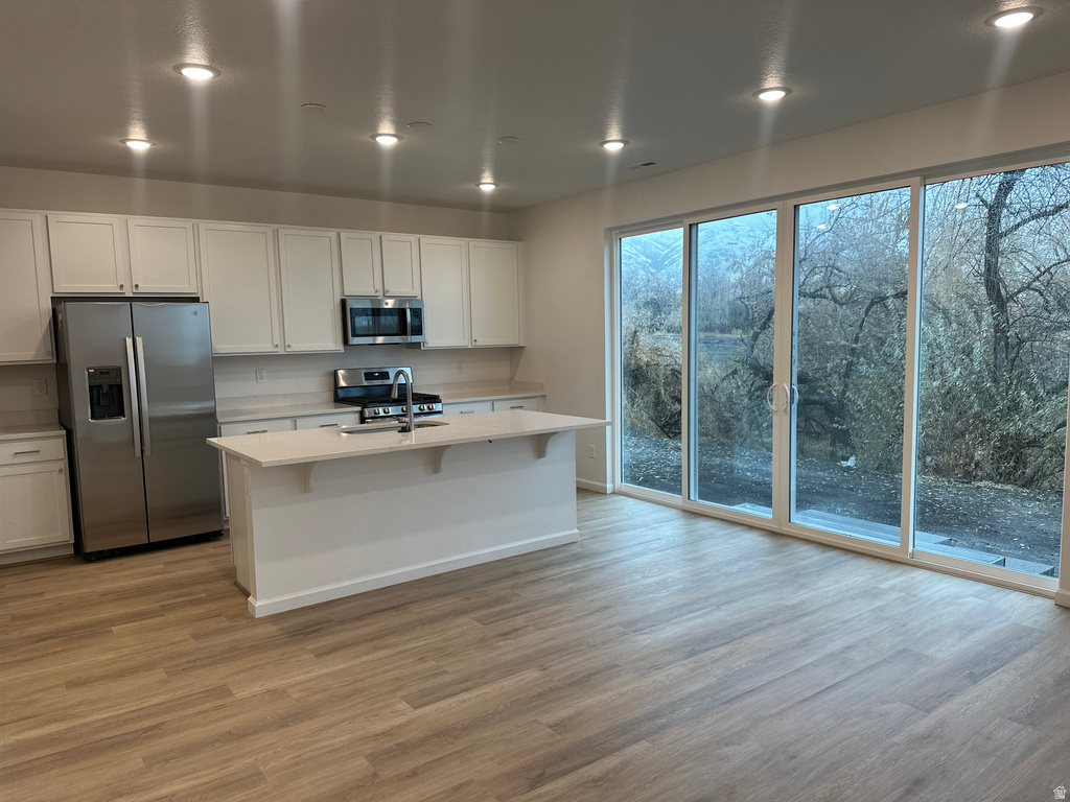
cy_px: 401
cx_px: 535
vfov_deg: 56.8
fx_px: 742
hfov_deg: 71.6
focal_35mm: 24
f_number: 1.78
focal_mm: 6.86
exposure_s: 1/120
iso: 100
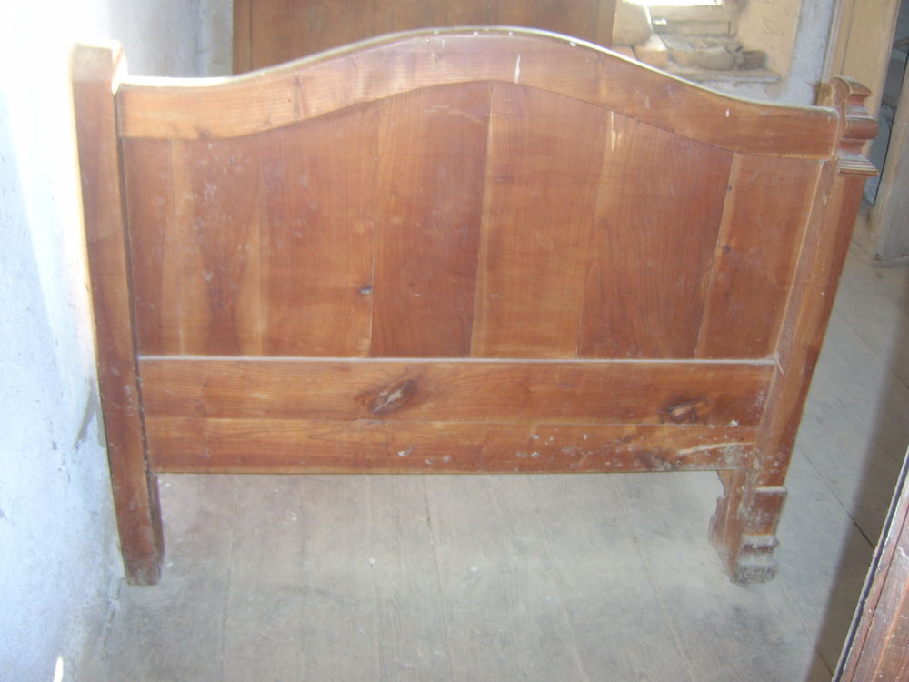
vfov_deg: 45.4
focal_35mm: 31
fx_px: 814
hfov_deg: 58.4
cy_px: 341
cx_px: 454
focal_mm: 8.13
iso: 141
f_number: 2.7
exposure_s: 1/30
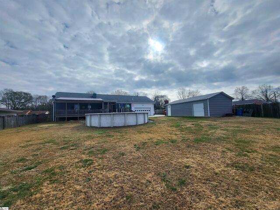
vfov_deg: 89.9
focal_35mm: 13
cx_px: 140
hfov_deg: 106.2
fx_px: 105
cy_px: 105
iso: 32
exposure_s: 1/2500
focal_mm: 1.74
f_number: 2.2
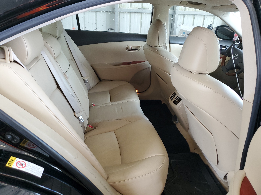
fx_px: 196
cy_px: 98
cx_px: 130
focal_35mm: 26
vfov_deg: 53.1
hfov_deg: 67.3
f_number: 1.5
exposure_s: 1/60.2
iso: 89
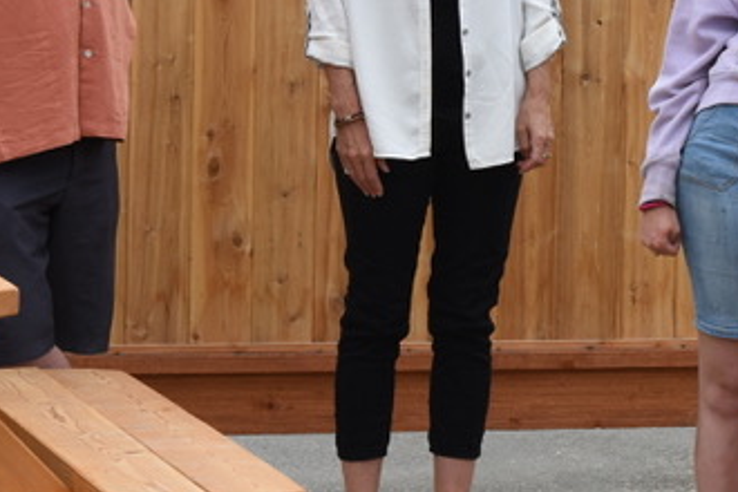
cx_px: 1056
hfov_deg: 8.7
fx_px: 4776
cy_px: 39
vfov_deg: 5.9
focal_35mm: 233
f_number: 10
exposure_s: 1/400
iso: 500
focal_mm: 60
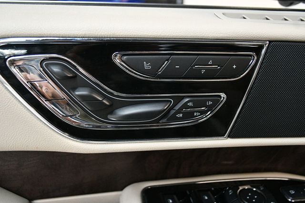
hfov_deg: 57.2
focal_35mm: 33
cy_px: 102
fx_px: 279
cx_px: 152
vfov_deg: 39.9
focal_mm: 22
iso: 3200
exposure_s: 1/80
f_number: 3.8
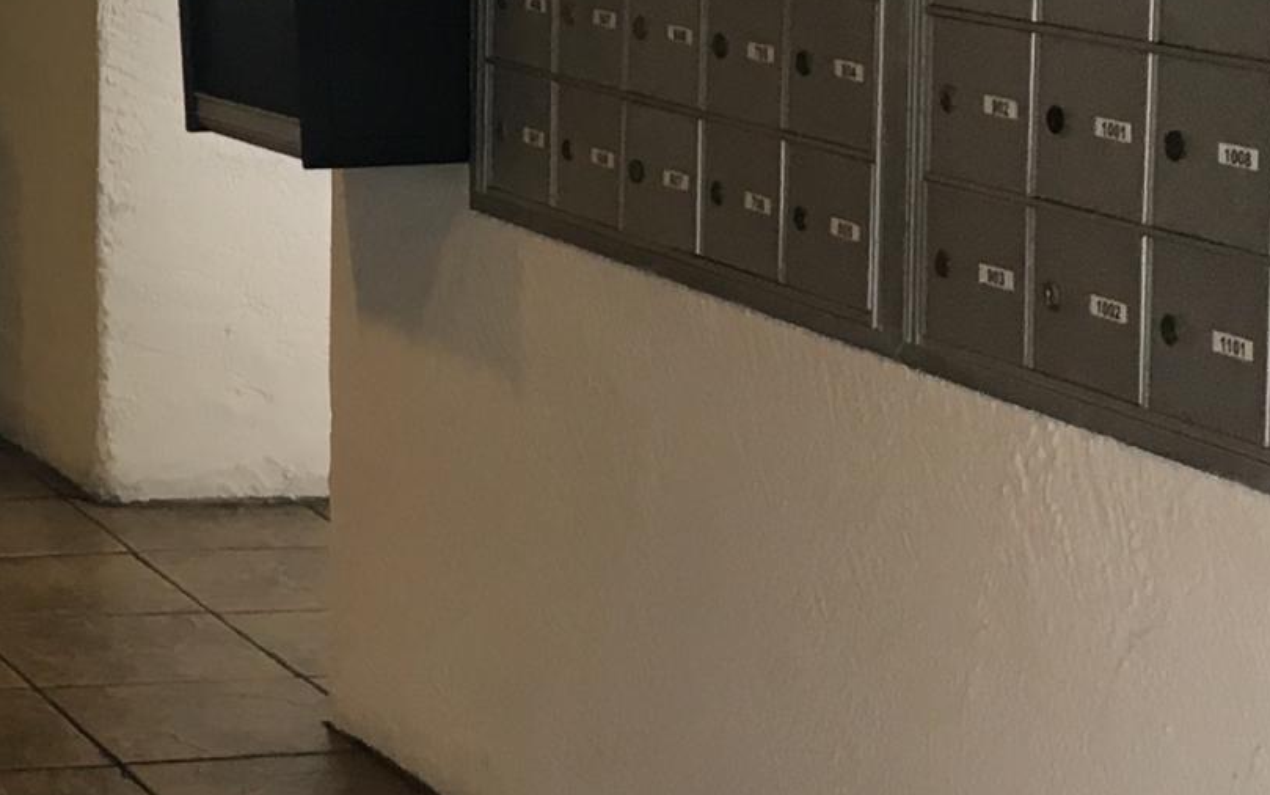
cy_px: 214
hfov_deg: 16.3
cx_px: -786
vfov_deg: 11.5
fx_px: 3947
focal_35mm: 114
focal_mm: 4.15
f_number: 2.2
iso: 32
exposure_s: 1/40
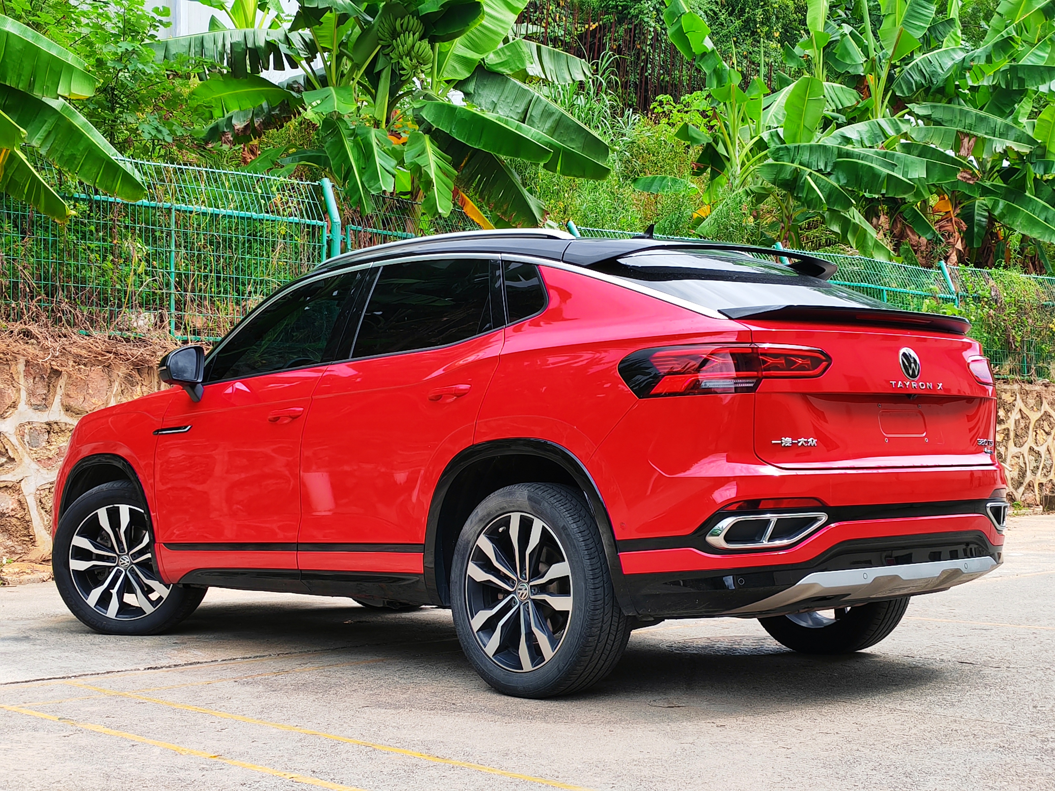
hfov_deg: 34.9
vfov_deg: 26.6
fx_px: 1676
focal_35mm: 55
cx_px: 528
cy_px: 396
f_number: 1.9
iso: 100
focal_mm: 5.52
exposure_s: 1/730
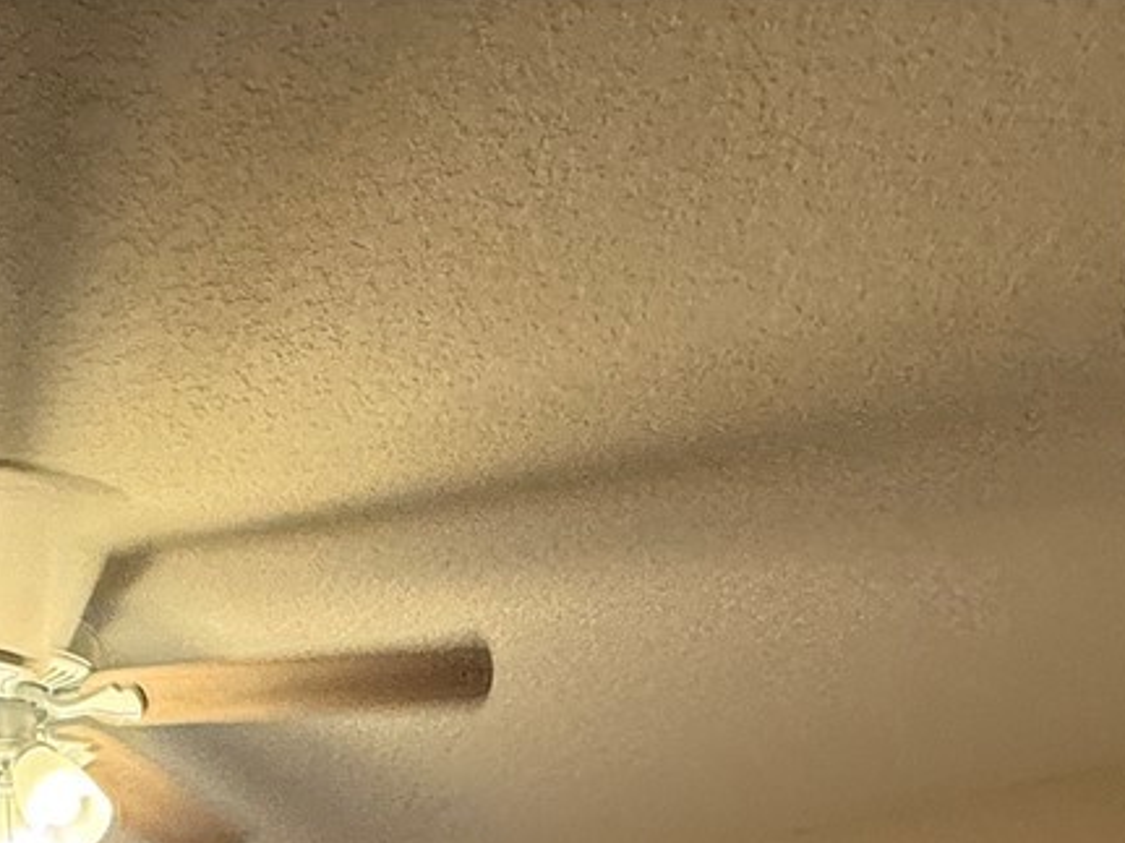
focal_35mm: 52
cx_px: 141
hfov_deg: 35.0
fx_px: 1689
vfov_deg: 19.7
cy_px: 1558
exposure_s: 1/60
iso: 250
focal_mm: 2.22
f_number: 2.2
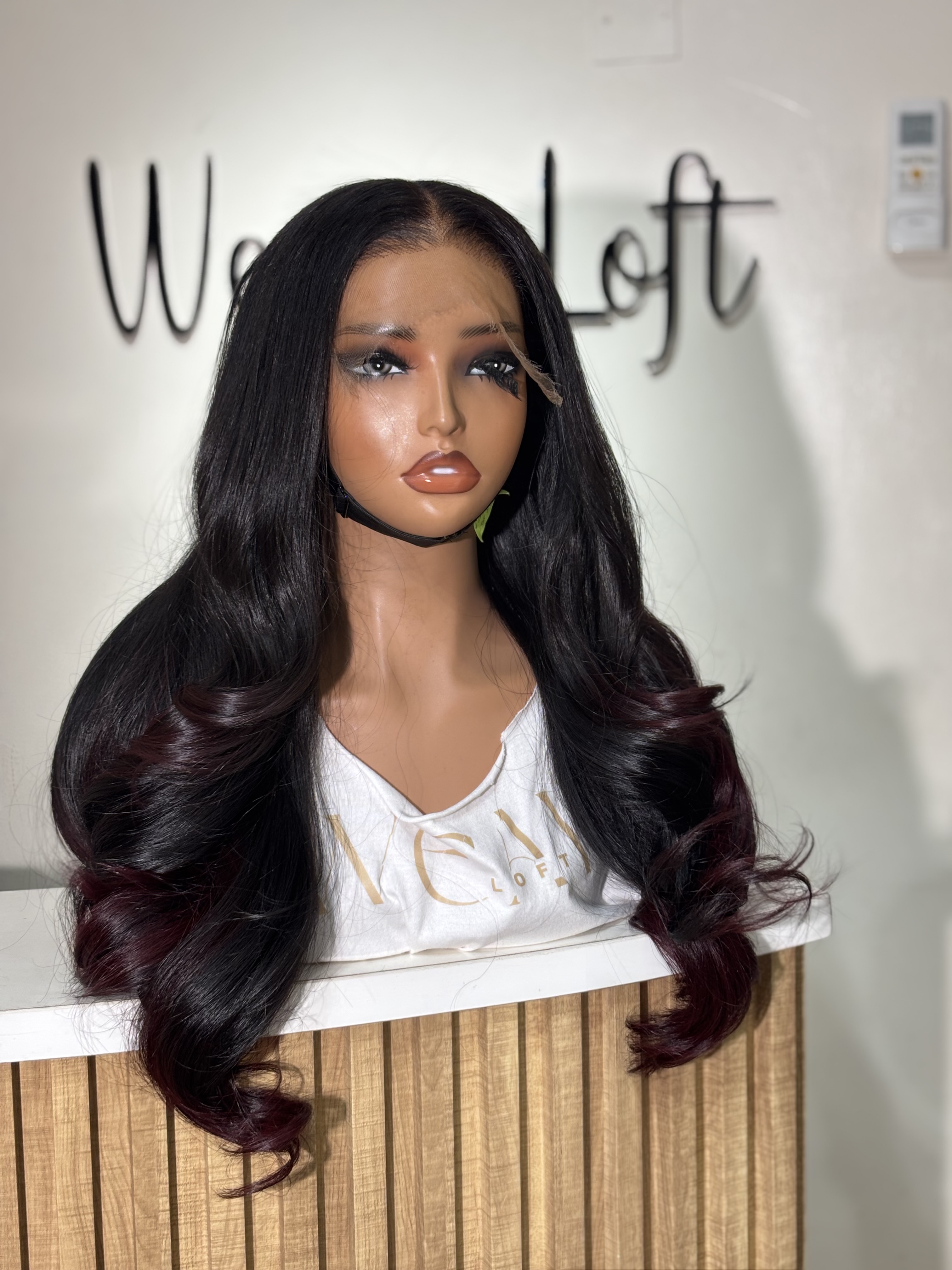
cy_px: 635
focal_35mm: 52
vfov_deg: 36.8
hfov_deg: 28.0
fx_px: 1907
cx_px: 476
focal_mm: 5.96
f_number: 1.6
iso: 32
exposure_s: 1/100
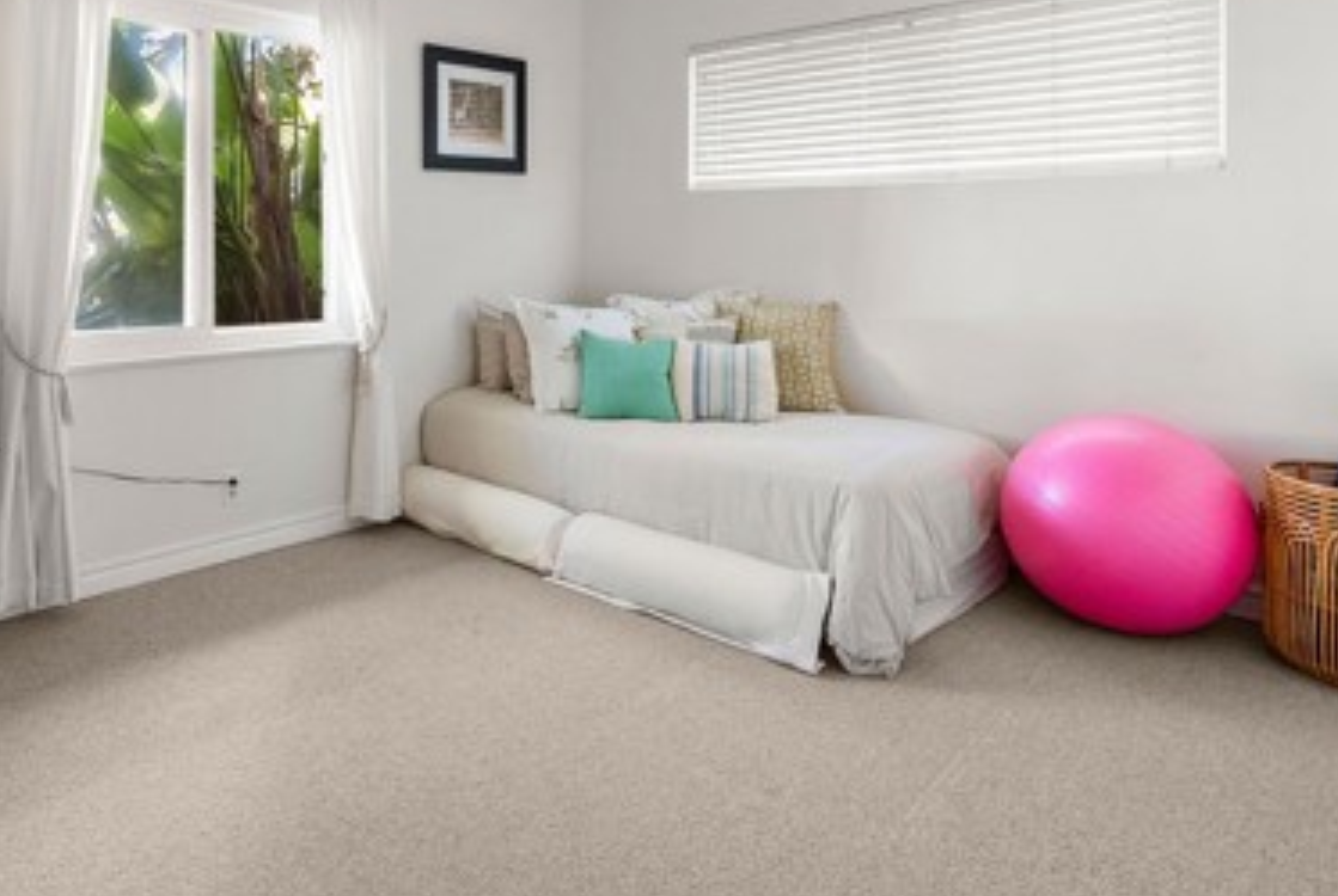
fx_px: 893
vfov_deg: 51.6
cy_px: 254
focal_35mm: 24
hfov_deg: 71.5
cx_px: 448
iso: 1600
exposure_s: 1/5
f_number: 10
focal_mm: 14
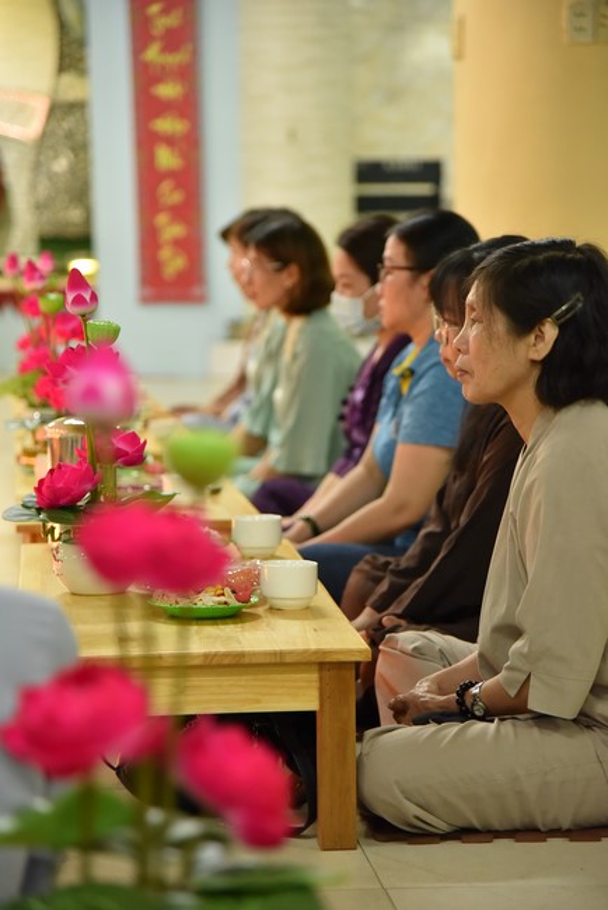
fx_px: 2657
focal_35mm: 105
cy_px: 455
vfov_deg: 19.4
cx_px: 304
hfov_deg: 13.1
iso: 4000
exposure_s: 1/125
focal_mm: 105
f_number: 4
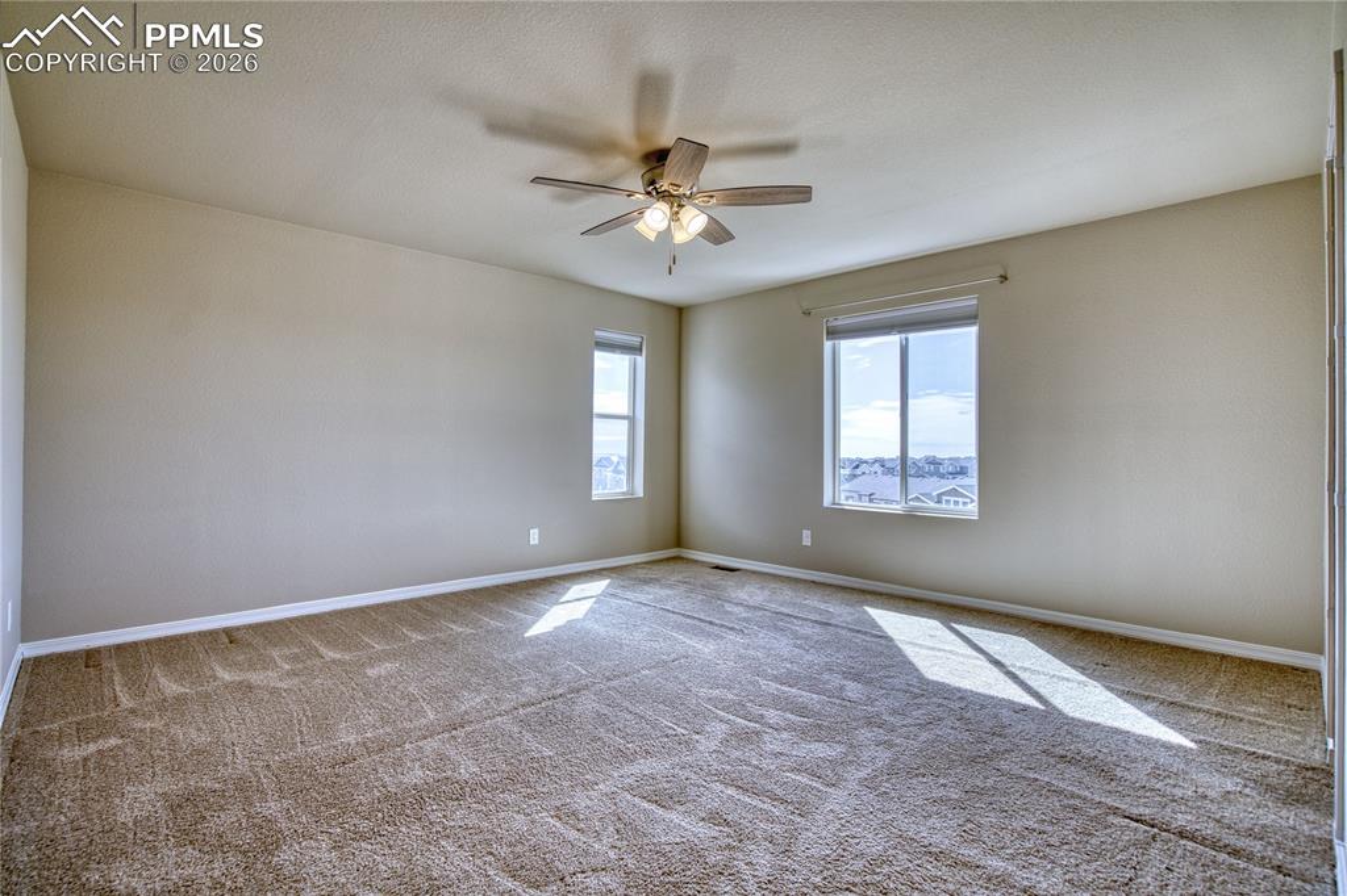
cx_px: 674
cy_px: 448
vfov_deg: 73.7
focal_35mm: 16
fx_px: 598
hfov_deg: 96.8
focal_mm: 16
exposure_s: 1/250
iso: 500
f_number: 4
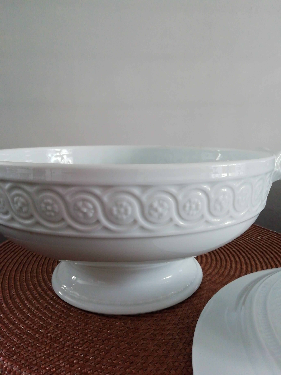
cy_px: 188
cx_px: 140
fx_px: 281
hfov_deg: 53.1
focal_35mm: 26
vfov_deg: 67.3
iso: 400
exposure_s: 1/16.7
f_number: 2.2
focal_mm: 3.46
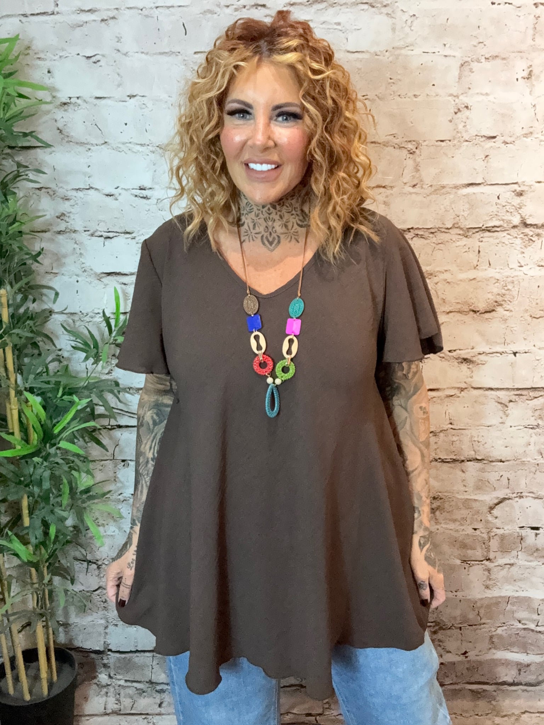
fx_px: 629
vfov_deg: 60.0
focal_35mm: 30
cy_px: 362
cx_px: 272
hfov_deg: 46.8
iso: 320
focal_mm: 2.69
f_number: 1.9
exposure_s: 1/33
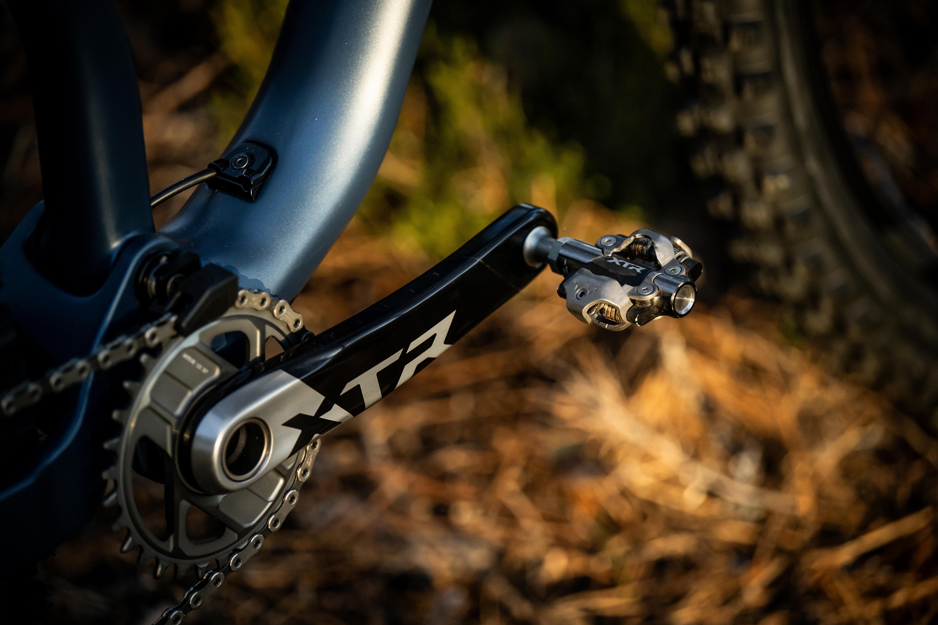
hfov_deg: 12.1
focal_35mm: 170
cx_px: 469
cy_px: 312
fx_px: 4429
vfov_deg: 8.1
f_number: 3.2
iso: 800
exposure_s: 1/4000
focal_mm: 170
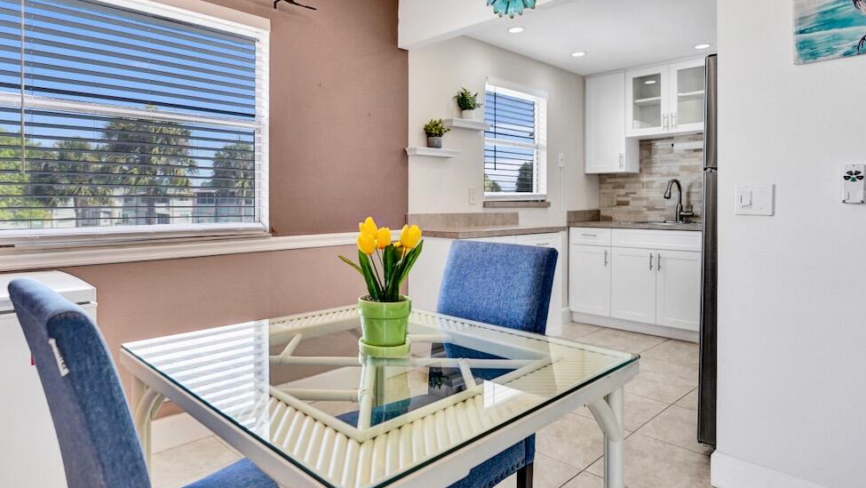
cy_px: 205
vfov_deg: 51.3
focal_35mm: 22
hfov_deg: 80.6
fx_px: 505
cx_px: 362
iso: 800
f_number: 3.2
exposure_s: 1/800
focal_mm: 16
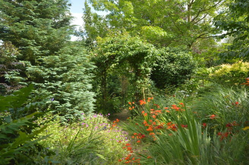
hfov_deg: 62.0
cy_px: 82
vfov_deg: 43.5
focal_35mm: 30
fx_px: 207
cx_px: 124
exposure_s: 1/160
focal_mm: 20
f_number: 6.3
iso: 200
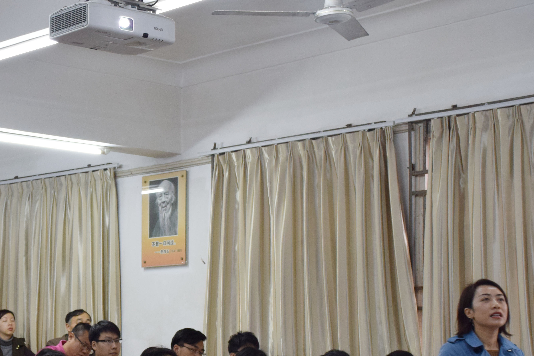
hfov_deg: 20.5
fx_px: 1453
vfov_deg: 13.9
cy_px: 297
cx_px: 88
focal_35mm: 98
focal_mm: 32
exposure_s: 1/50
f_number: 6.3
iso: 800
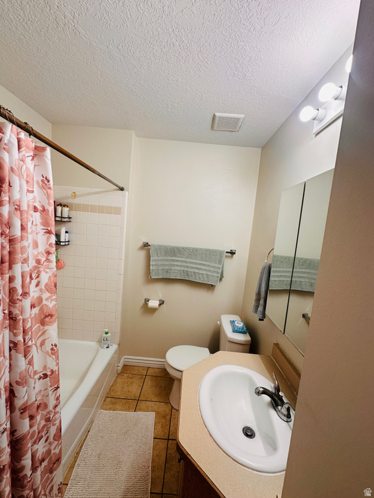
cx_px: 187
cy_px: 249
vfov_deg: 102.1
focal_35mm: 14
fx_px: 202
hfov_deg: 85.7
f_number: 2.2
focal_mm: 2.22
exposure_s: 1/120
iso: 80
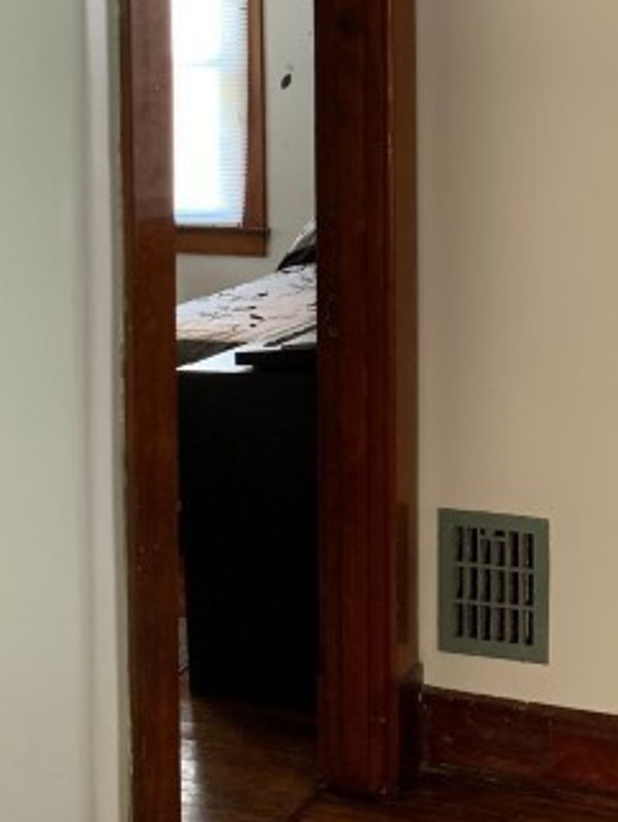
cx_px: 498
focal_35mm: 62
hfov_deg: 23.3
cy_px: 194
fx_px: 1474
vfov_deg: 30.6
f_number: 1.8
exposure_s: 1/60
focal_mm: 4.25
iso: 320
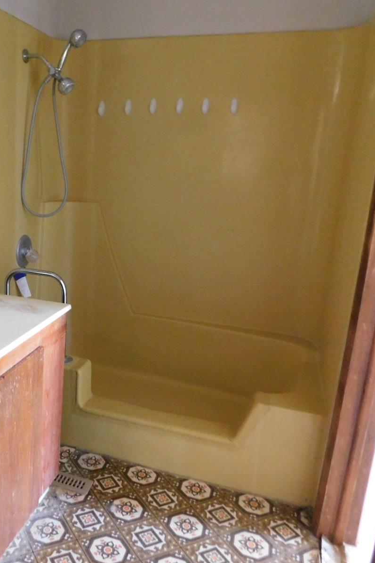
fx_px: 500
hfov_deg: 39.5
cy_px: 282
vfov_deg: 58.7
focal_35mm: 32
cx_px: 76
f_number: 3
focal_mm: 4
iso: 800
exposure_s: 1/5
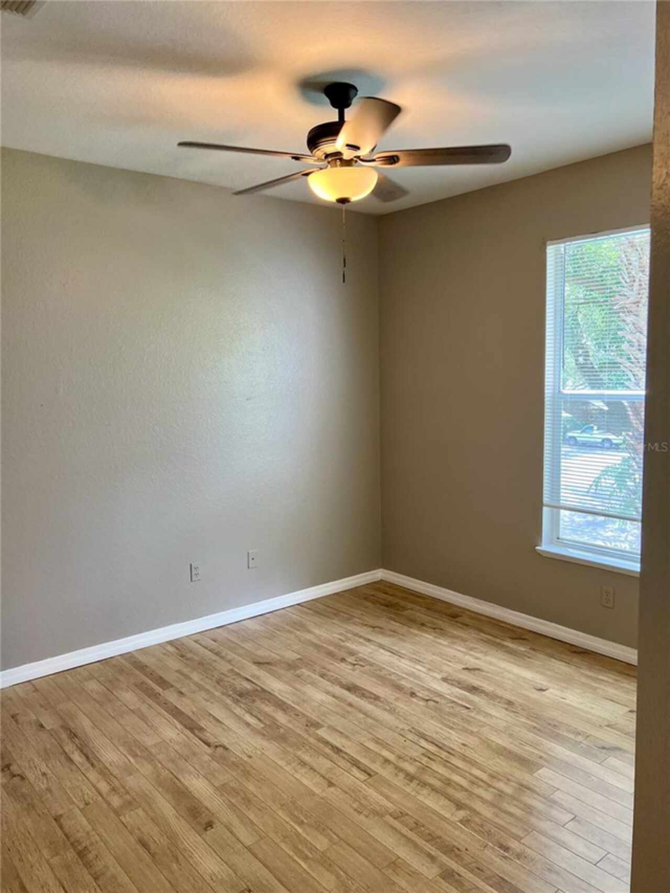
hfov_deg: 53.1
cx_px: 335
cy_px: 446
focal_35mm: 26
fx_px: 671
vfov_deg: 67.3
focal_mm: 5.7
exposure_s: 1/120
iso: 125
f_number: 1.5
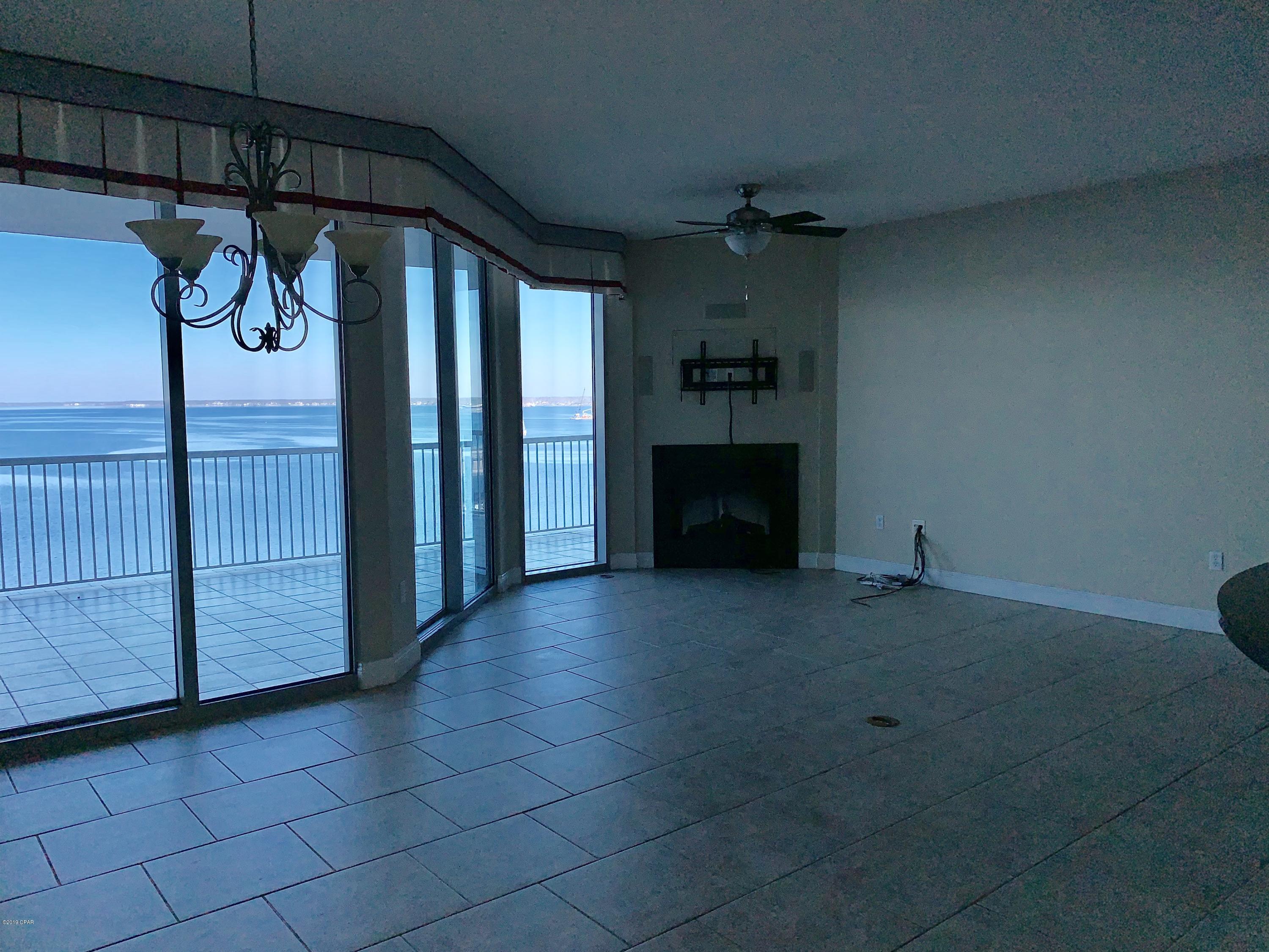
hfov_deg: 67.3
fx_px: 953
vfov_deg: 53.1
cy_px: 476
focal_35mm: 26
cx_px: 634
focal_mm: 4.25
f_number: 1.8
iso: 25
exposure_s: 1/1076
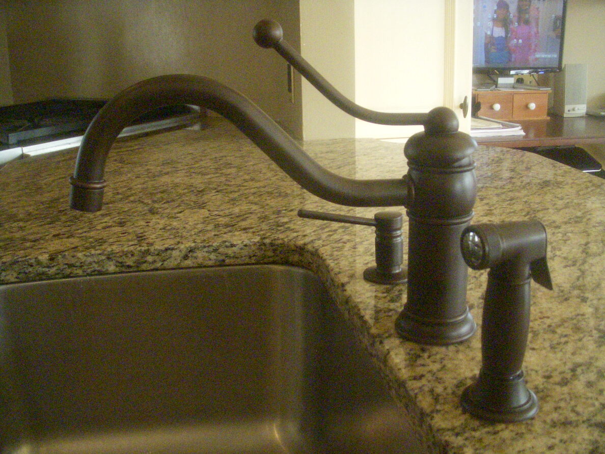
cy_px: 227
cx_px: 302
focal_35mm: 38
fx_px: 664
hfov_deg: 49.0
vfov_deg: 37.7
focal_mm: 6.3
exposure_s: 1/125
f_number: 3.3
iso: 1250
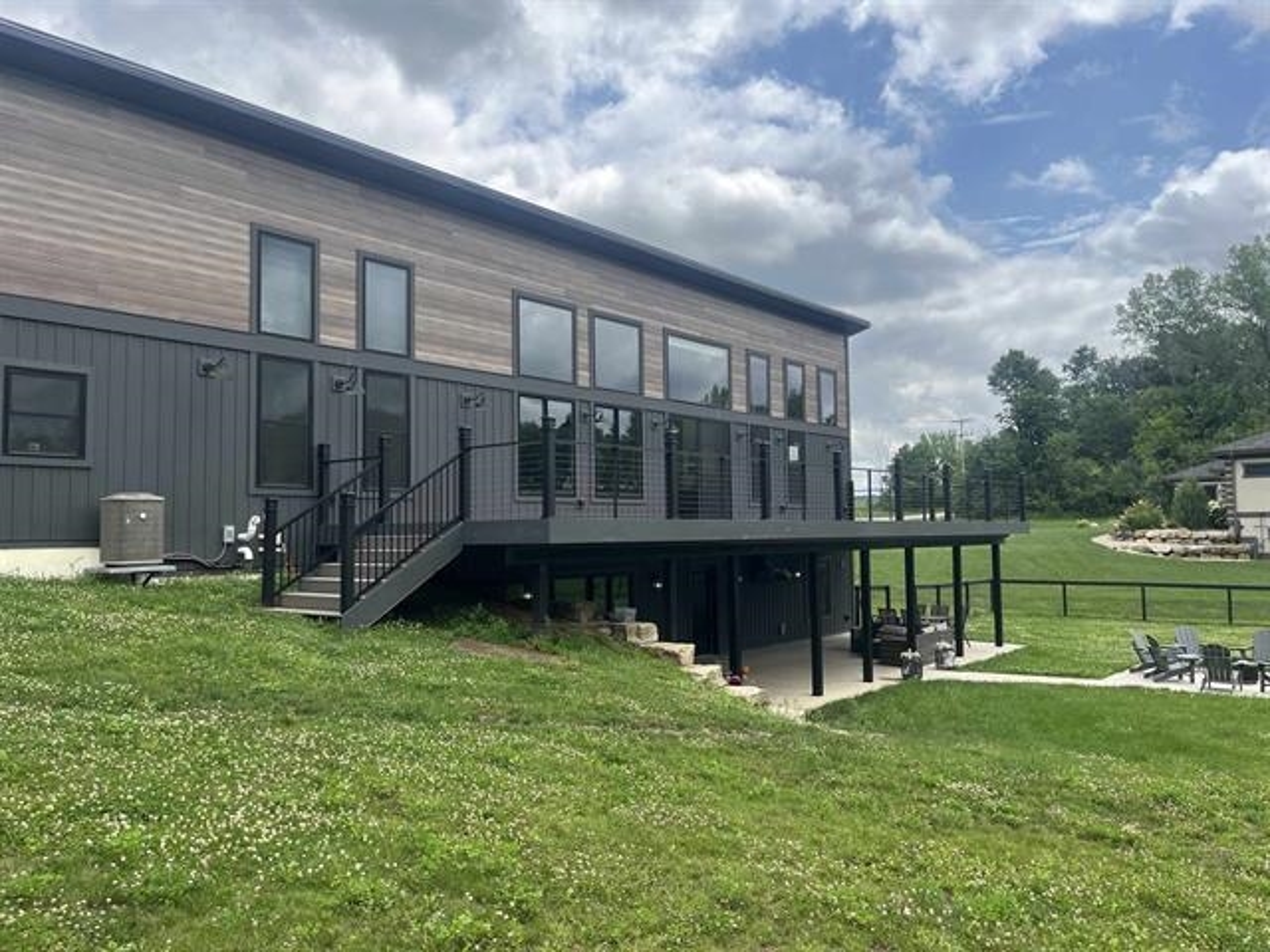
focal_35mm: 26
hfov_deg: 67.3
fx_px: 954
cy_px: 476
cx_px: 635
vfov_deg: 53.1
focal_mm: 5.1
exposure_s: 1/3049
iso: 50
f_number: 1.6
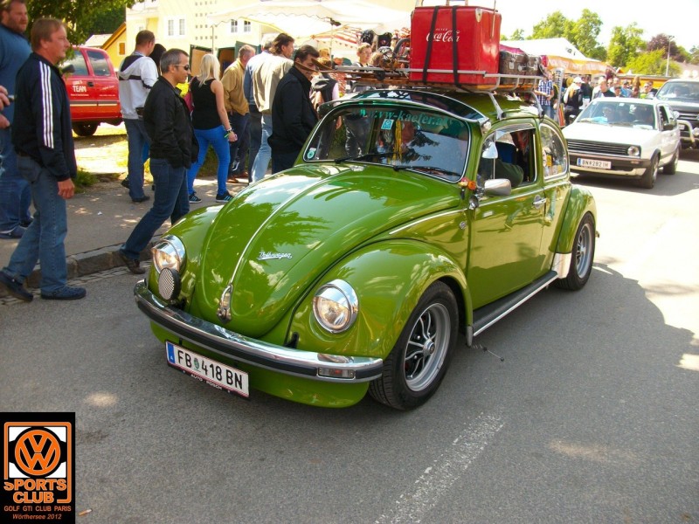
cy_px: 262
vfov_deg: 41.8
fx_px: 687
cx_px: 350
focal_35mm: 34
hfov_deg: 54.0
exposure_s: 1/245
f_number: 2.9
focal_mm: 5.7
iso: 80
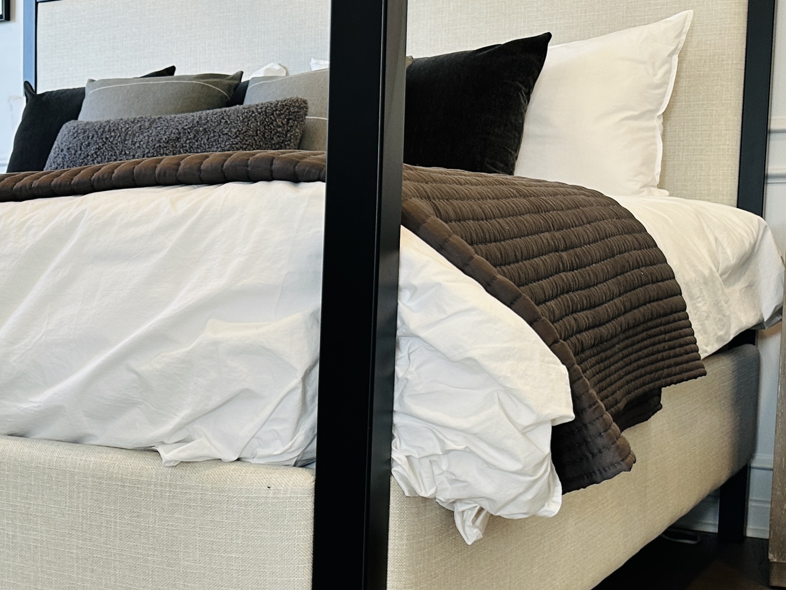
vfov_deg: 29.6
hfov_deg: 37.0
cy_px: 533
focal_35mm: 47
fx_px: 1067
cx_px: 37
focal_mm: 6.86
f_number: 1.78
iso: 125
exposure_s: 1/120
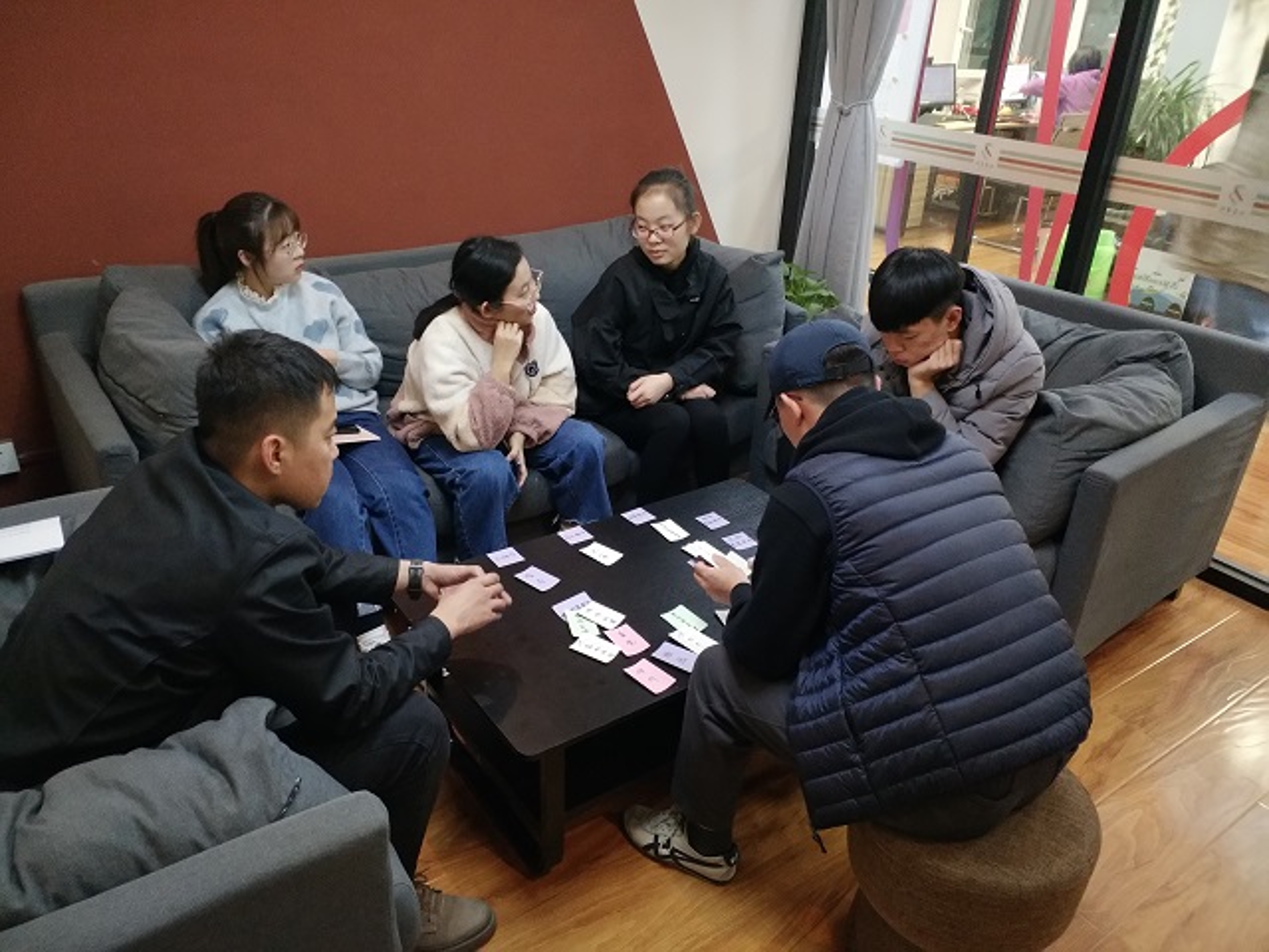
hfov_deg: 76.4
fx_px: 807
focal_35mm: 22
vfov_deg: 61.1
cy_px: 476
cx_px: 634
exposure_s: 1/16.7
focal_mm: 3.79
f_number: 2
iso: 757
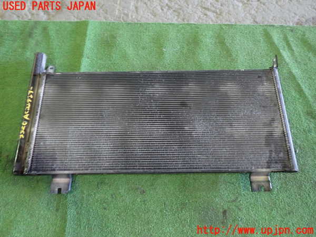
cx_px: 158
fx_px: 274
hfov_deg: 60.0
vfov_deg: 46.8
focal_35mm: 30
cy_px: 118
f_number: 2.3
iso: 800
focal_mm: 5.4
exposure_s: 1/30
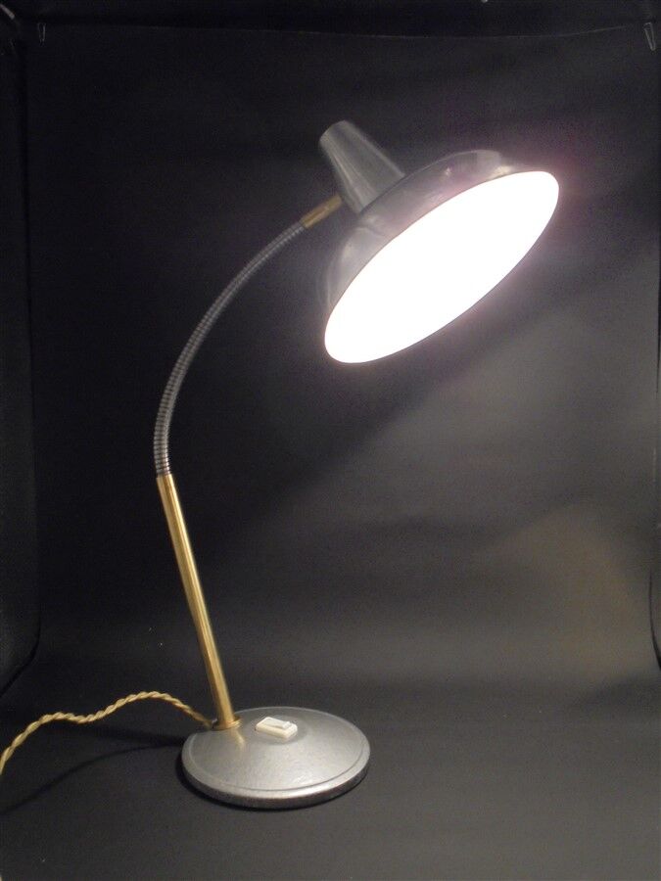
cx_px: 330
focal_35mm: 34
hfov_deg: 41.8
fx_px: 866
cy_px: 440
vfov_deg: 54.0
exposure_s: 1/20
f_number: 4
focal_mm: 6.1
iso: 400
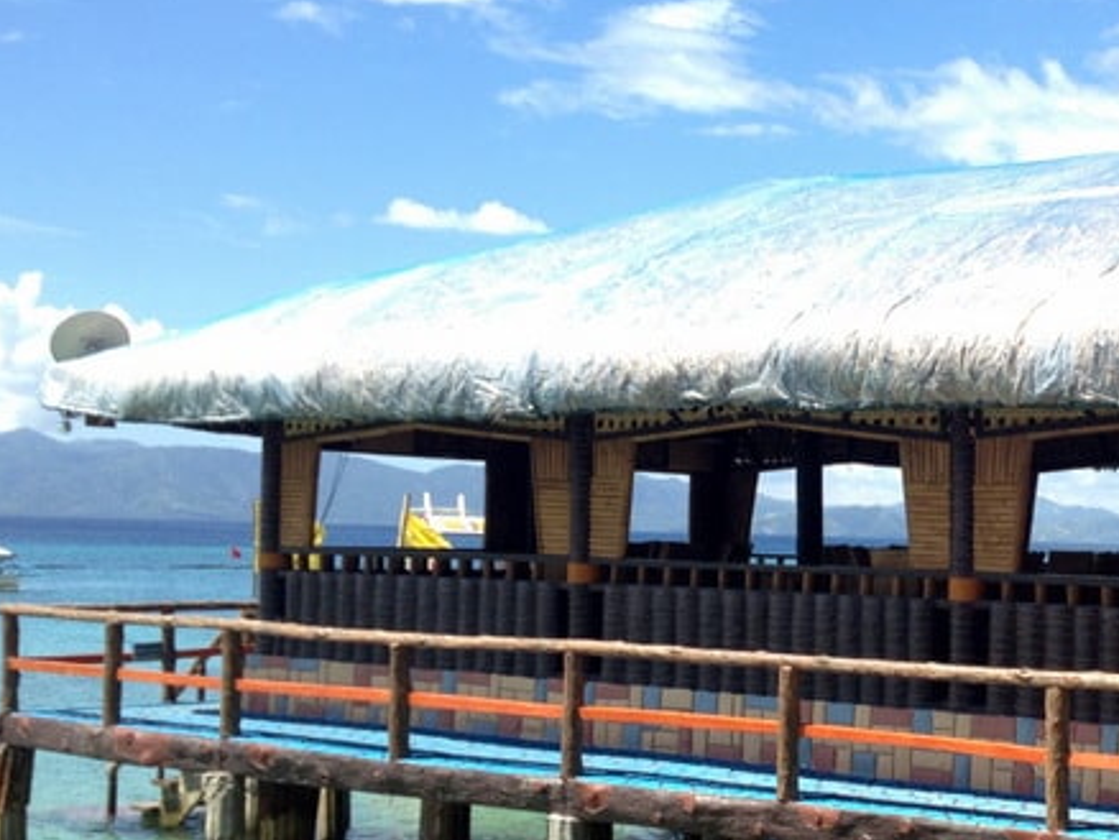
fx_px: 2070
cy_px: 463
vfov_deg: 22.9
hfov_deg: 29.2
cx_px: 976
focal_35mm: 64
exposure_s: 1/1104
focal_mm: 4.28
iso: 50
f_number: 2.4
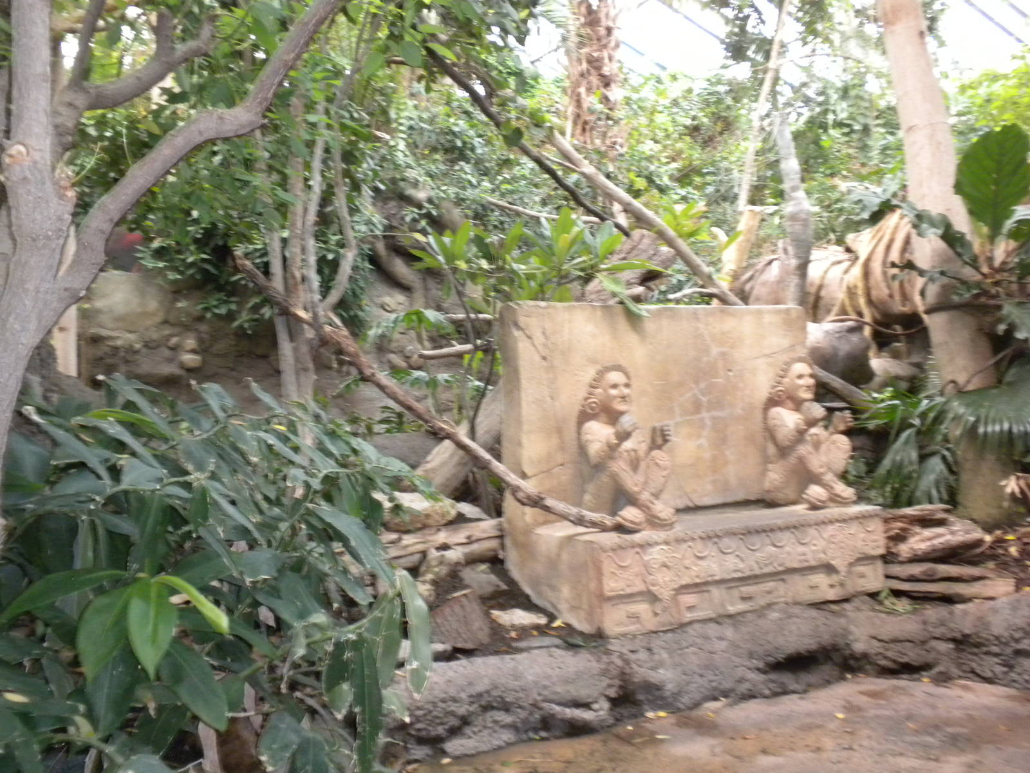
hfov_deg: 50.1
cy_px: 386
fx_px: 1101
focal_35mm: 37
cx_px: 515
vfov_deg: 38.7
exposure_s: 1/31.5
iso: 400
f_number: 3.5
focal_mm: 6.6
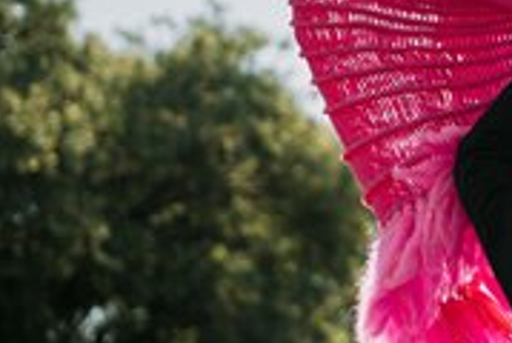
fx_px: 1781
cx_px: 589
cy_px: 47
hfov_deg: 15.8
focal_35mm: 125
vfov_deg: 11.0
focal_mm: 35
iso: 100
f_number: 2
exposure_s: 1/2500
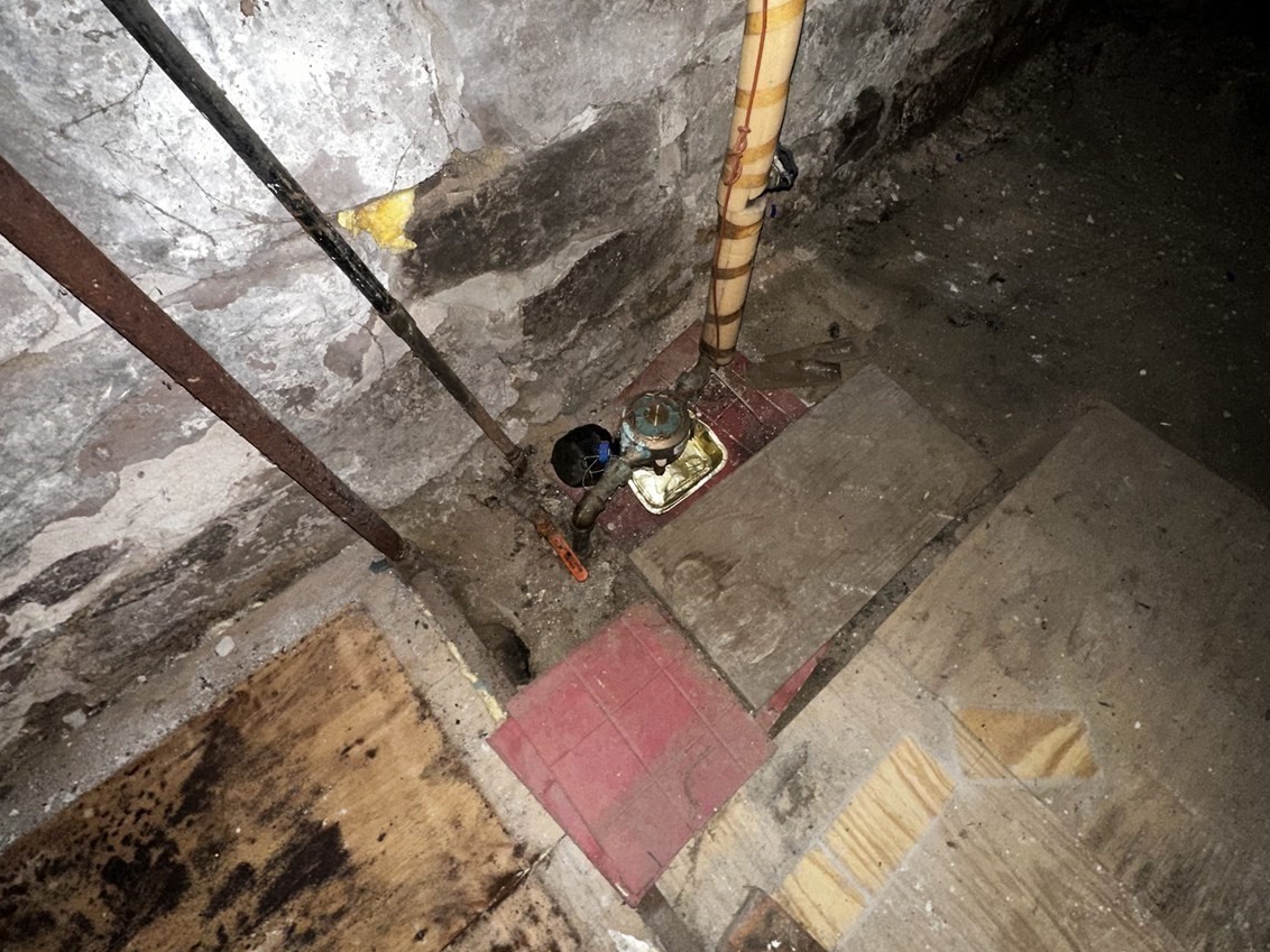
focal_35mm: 19
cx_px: 645
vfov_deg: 68.3
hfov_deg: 84.7
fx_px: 697
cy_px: 405
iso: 160
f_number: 2.2
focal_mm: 2.22
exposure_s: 1/17
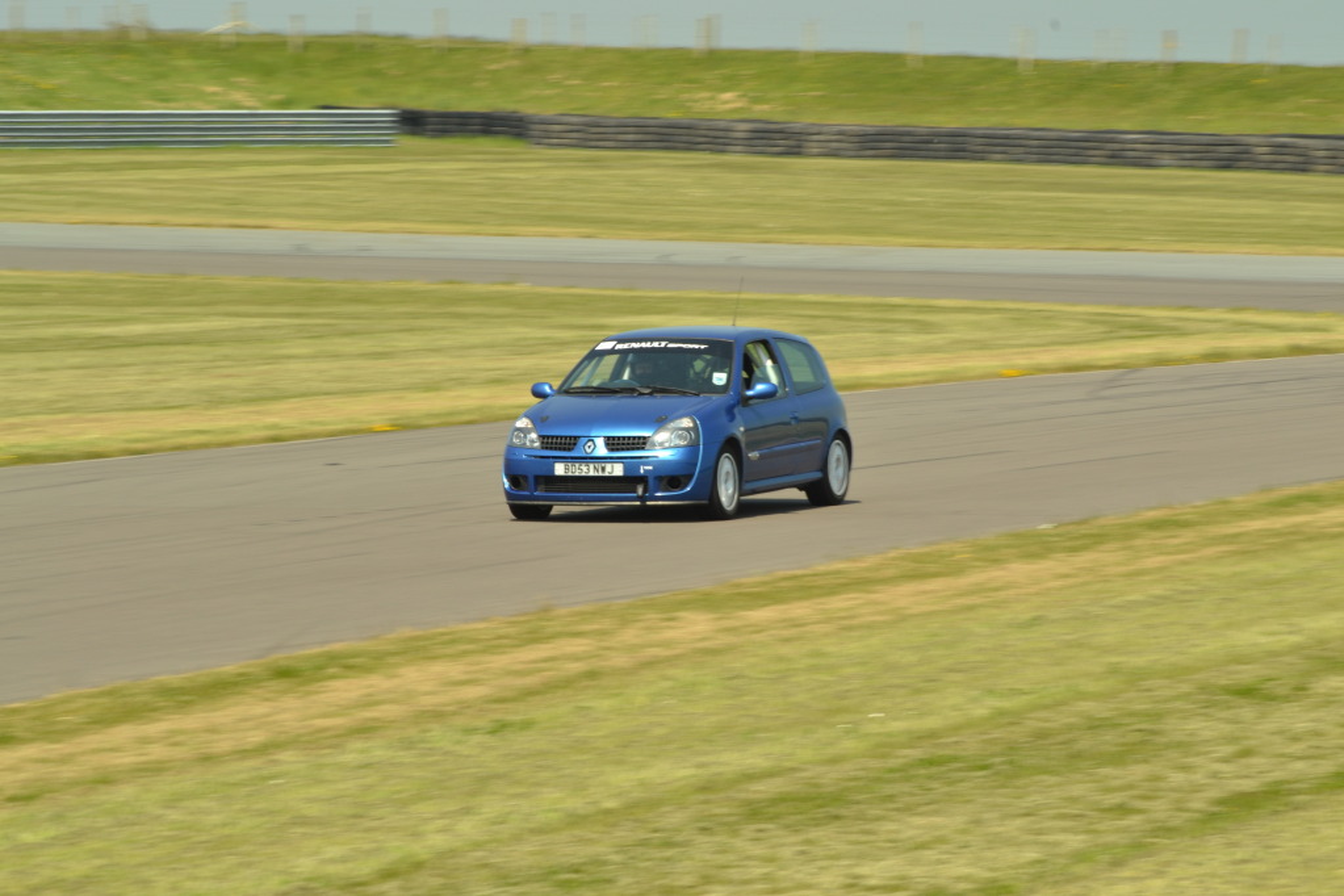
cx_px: 672
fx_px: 8399
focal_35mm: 225
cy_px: 448
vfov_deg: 6.1
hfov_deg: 9.1
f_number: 20
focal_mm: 150
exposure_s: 1/100
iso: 200
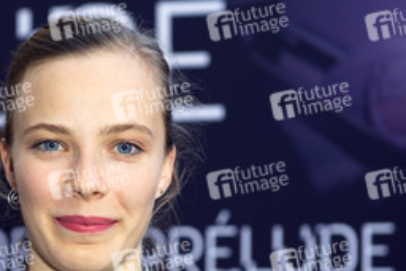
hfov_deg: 18.6
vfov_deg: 12.5
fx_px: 1230
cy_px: 220
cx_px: 109
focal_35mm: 109
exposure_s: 1/160
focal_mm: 62
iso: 800
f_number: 4
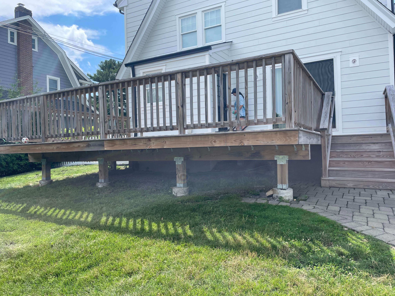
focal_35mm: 26
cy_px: 148
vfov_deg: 53.1
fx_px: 297
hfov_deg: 67.3
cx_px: 198
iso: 32
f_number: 1.6
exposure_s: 1/1531
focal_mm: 4.2
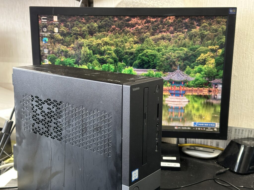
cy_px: 95
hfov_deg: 39.7
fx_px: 352
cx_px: 127
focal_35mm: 48
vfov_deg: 30.3
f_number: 1.78
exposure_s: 1/33
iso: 200
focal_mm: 6.86
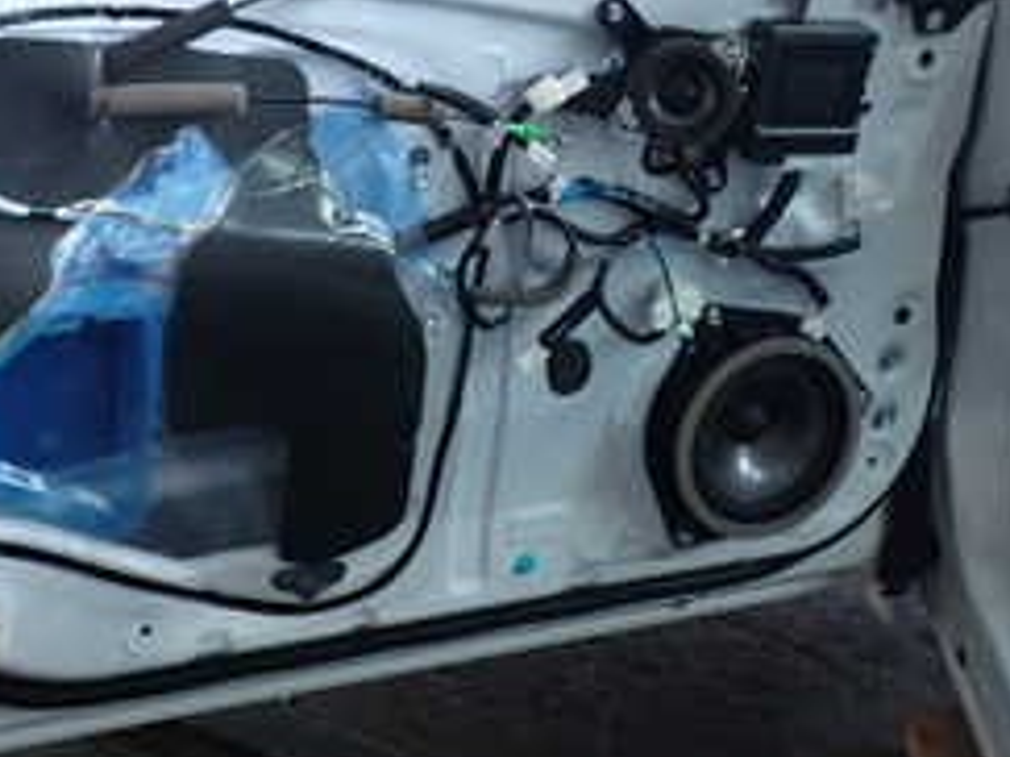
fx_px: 2304
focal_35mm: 79
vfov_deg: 18.1
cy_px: -37
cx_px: 278
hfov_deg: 24.5
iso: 125
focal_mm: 5.79
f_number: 2.4
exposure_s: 1/125
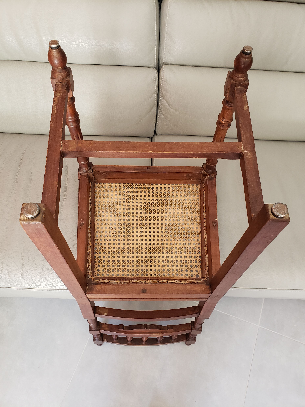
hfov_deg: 53.1
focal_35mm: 26
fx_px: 305
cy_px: 204
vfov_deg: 67.3
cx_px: 152
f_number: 2.4
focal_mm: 4.3
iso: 250
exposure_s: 1/23
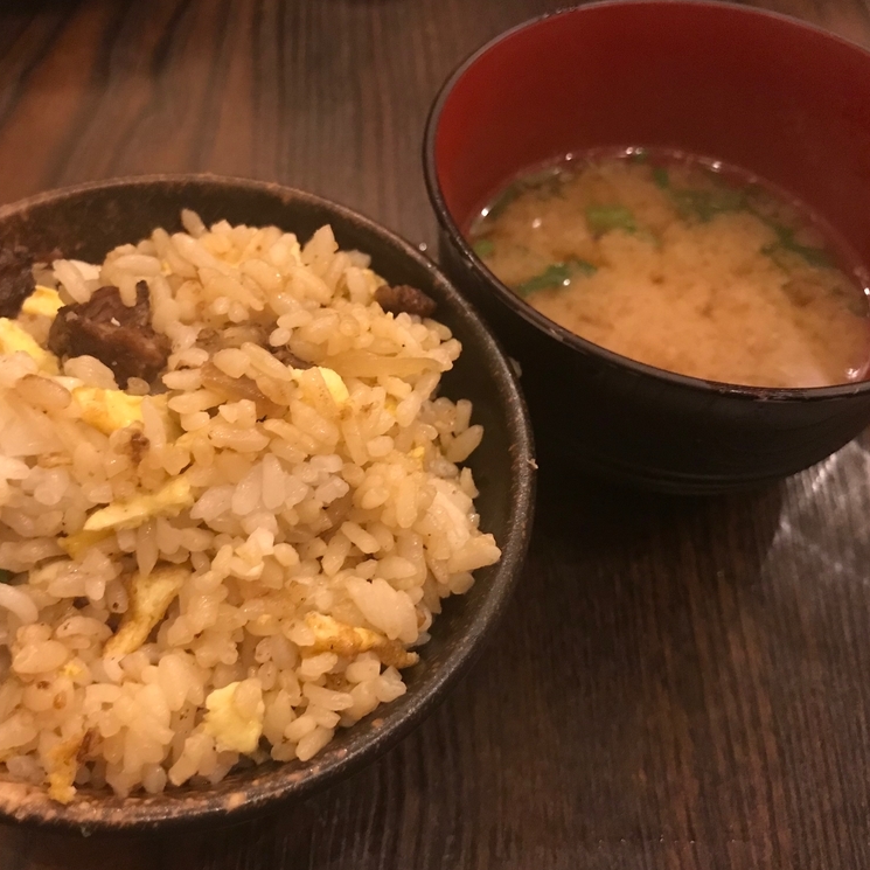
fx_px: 967
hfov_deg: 48.2
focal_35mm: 34
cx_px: 356
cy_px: 432
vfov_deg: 48.5
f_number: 1.8
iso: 100
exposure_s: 1/6
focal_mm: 3.99
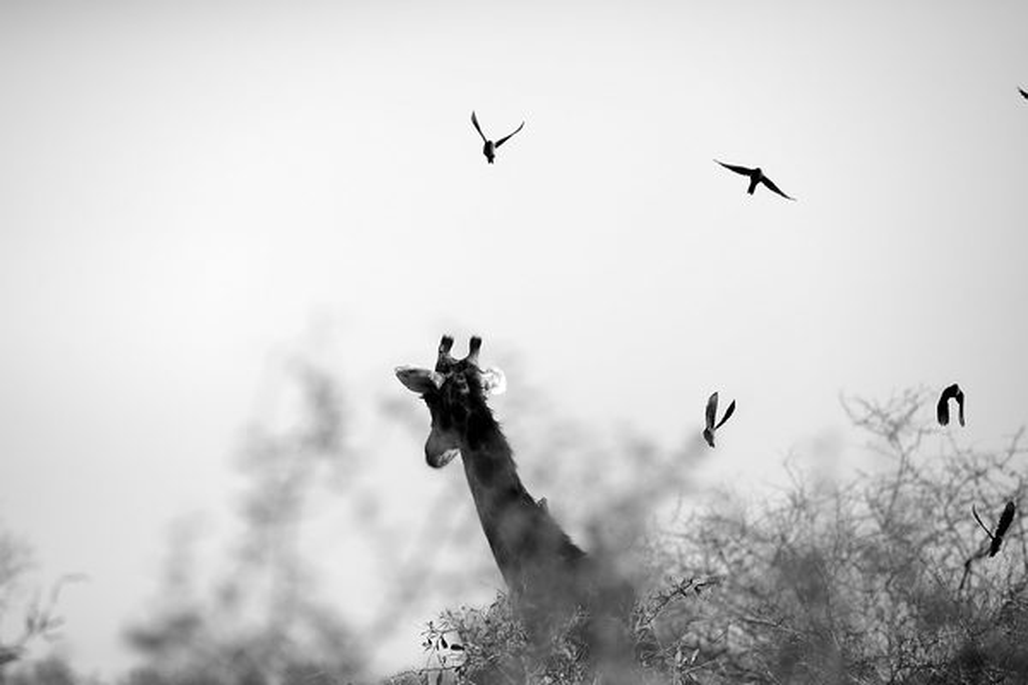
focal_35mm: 200
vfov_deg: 6.9
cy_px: 342
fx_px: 5711
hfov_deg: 10.3
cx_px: 514
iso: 400
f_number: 4.5
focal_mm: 200
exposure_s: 1/4000
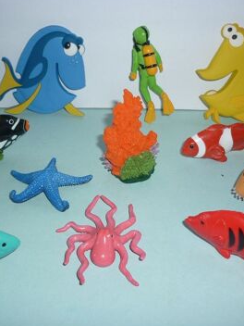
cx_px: 103
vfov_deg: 42.1
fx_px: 423
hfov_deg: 32.1
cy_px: 164
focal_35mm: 45
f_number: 2.8
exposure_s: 1/30
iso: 100
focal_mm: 5.5
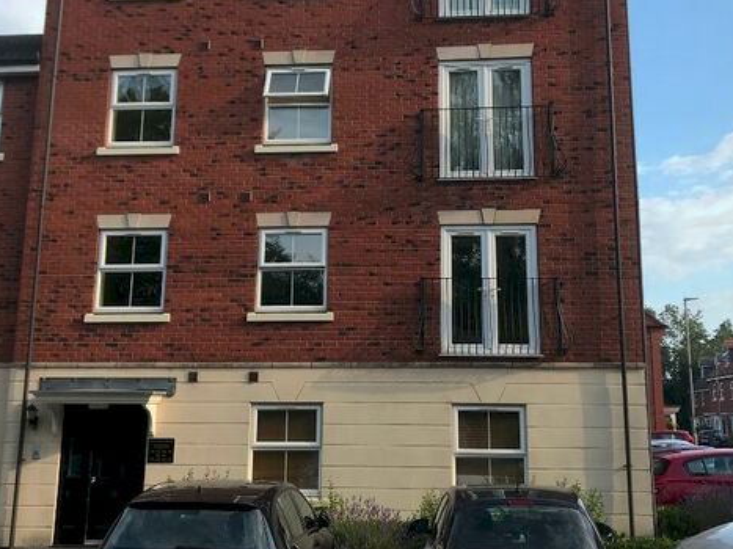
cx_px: 389
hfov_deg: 44.8
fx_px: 889
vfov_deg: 34.2
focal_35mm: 42
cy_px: 222
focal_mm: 3.99
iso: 20
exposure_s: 1/1041
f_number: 1.8
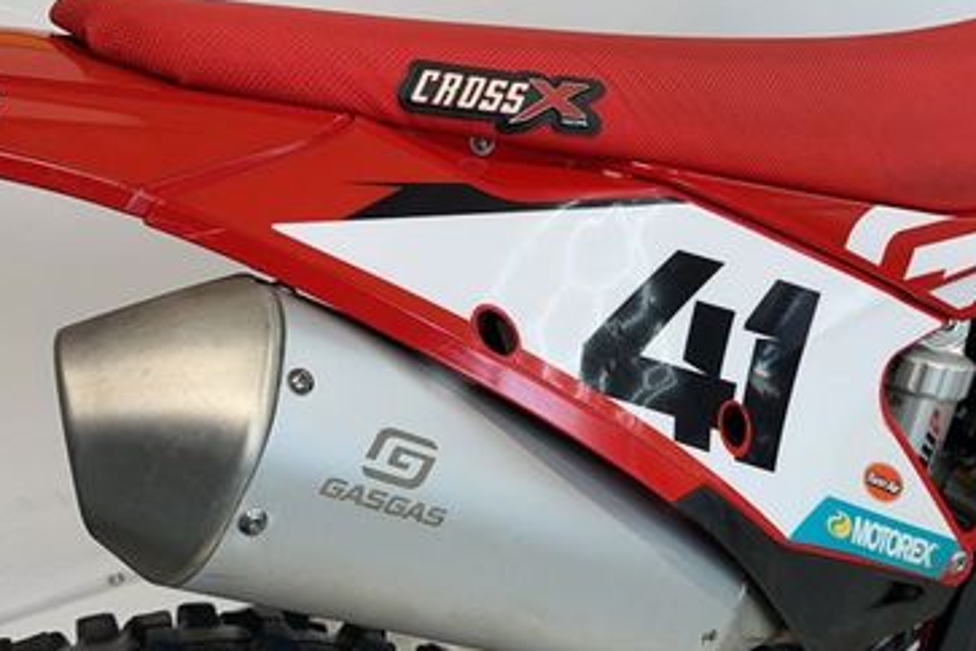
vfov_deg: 30.4
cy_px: 414
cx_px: 592
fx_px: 1193
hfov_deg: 44.2
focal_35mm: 44
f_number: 1.78
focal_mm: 6.86
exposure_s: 1/110
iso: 50
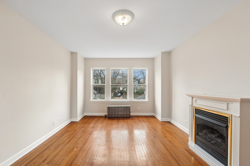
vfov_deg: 70.4
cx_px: 125
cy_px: 83
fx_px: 118
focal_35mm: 17
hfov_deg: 93.3
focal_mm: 17
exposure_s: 1/60
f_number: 8
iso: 400
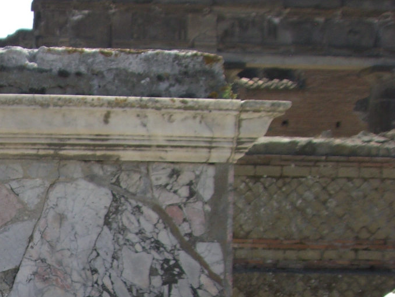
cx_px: -66
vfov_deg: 15.9
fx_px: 1027
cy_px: 338
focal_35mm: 90
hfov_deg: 20.5
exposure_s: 1/500
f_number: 4.3
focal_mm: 6.2
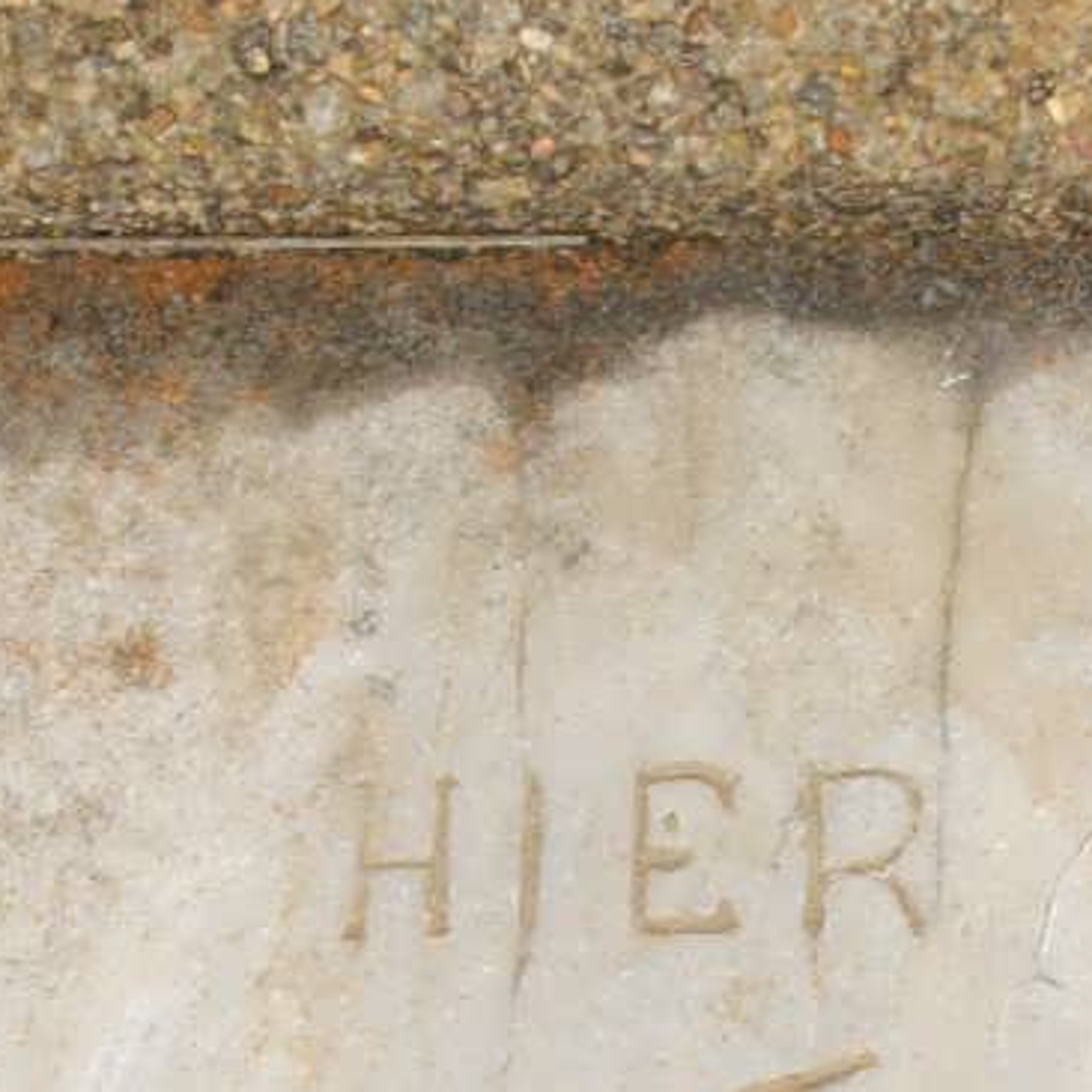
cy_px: 1173
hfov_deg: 8.6
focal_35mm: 203
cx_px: 818
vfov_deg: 8.6
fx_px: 7245
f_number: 6.7
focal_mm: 11.3
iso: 80
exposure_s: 1/400
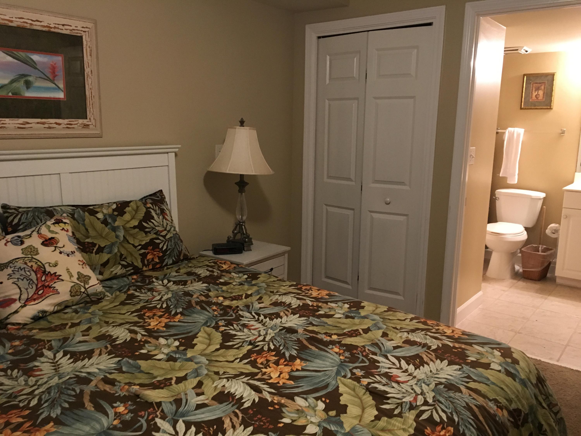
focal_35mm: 29
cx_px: 290
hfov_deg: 61.7
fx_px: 487
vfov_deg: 48.2
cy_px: 218
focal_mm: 4.15
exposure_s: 1/17
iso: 200
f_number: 2.2
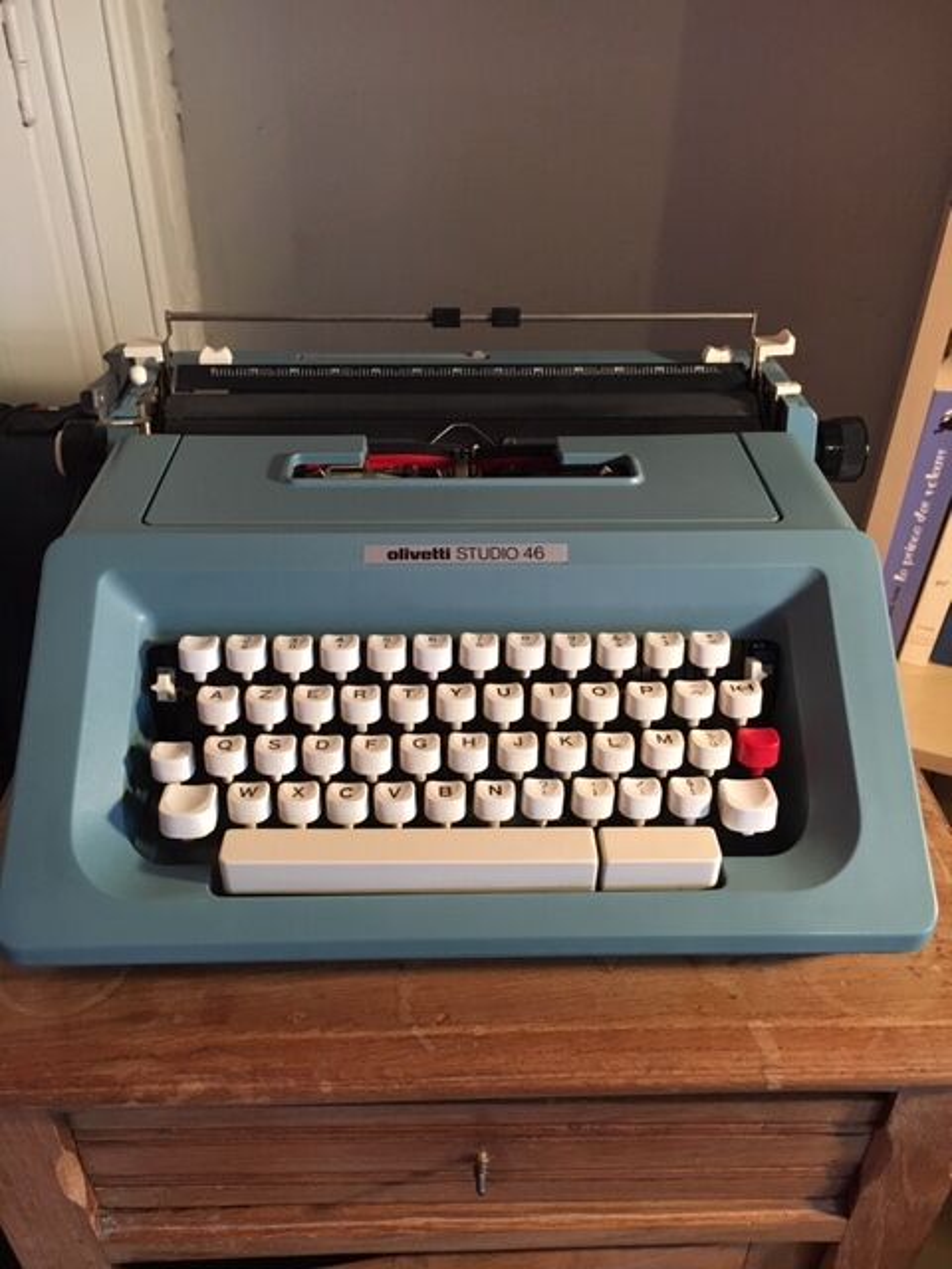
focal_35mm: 29
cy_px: 634
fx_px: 1063
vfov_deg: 61.7
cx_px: 476
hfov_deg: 48.2
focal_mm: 4.15
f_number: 2.2
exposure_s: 1/33
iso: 200
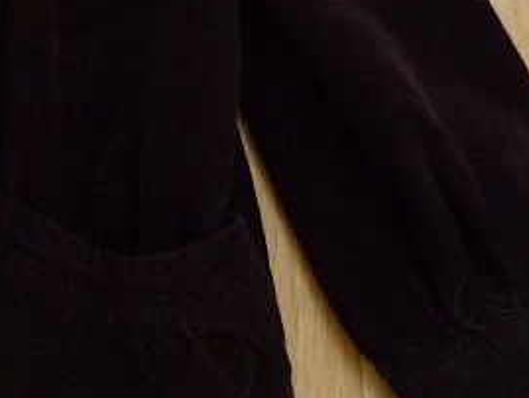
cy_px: 79
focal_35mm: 90
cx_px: -175
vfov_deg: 16.3
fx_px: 1376
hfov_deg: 19.8
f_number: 3.3
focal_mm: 4.7
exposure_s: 1/8
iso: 400
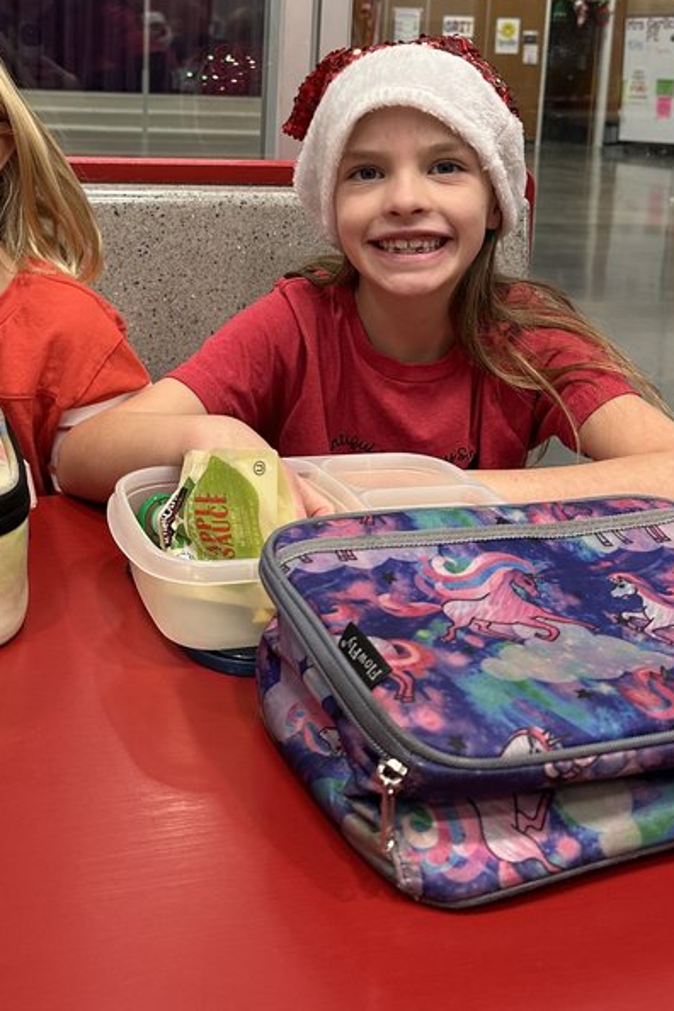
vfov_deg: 43.6
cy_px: 221
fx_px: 1207
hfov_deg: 31.0
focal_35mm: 43
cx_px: 237
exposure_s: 1/60
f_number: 1.78
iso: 160
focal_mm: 6.86
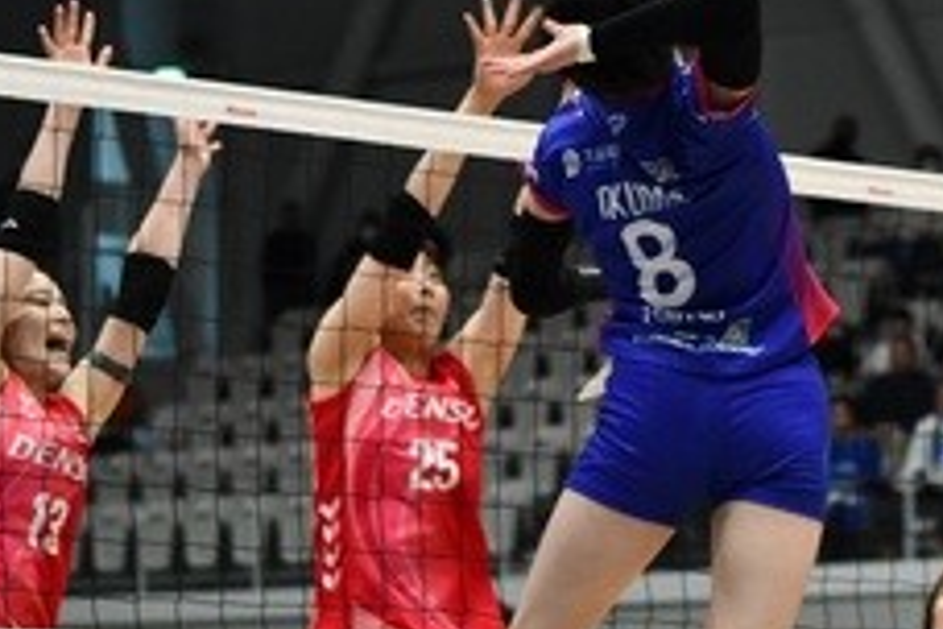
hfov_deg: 9.0
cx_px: 447
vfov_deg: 6.0
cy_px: 101
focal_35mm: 230
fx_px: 6024
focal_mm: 70
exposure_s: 1/800
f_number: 3.2
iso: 3600
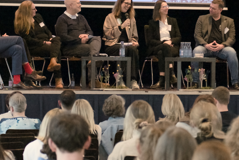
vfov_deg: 5.1
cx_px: 168
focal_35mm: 267
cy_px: 25
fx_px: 1773
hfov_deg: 7.7
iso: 6400
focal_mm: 80
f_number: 4.5
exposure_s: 1/320
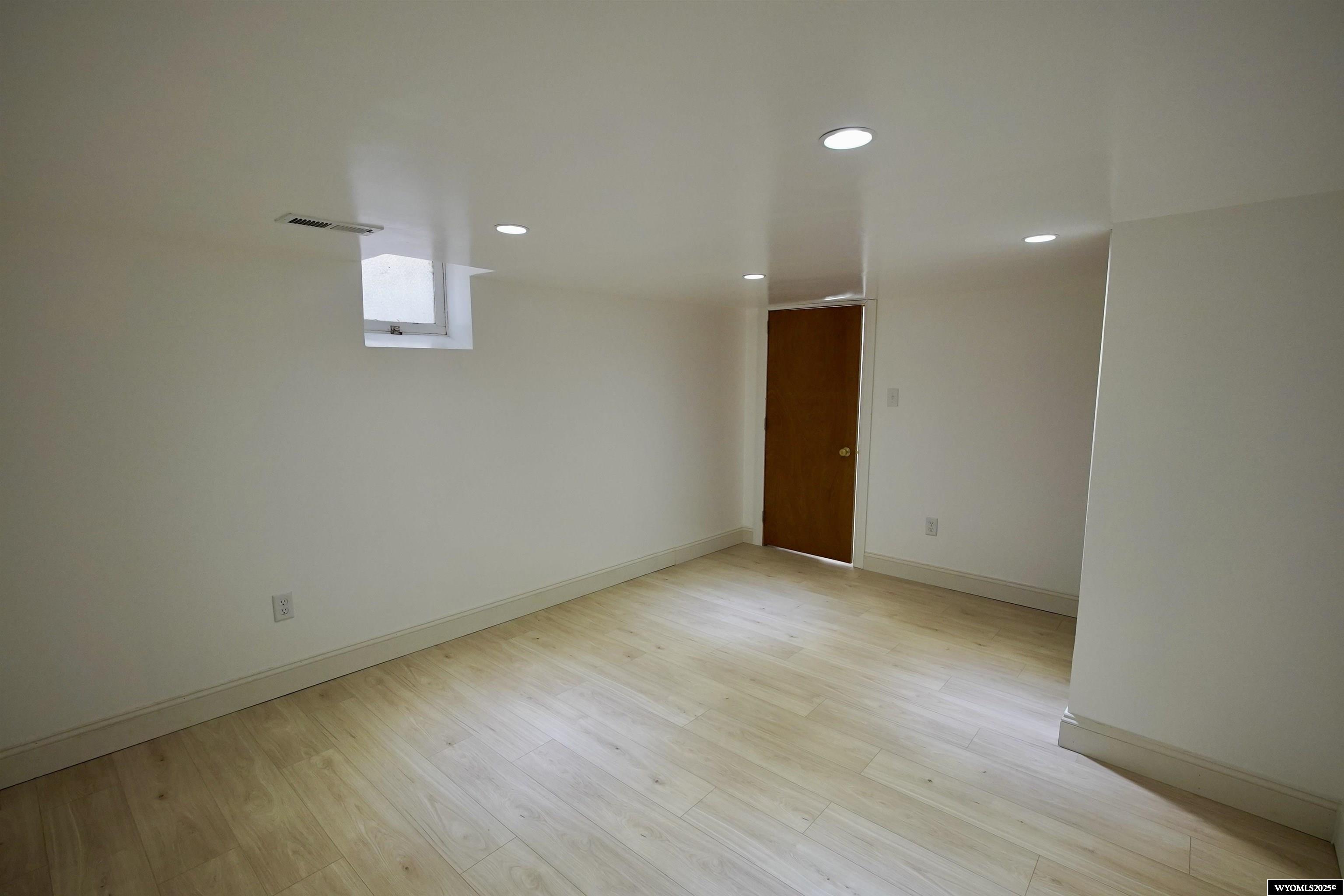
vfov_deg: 73.7
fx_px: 597
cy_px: 448
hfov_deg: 96.7
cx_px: 672
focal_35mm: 16
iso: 1250
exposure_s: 1/160
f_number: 4
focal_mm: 11
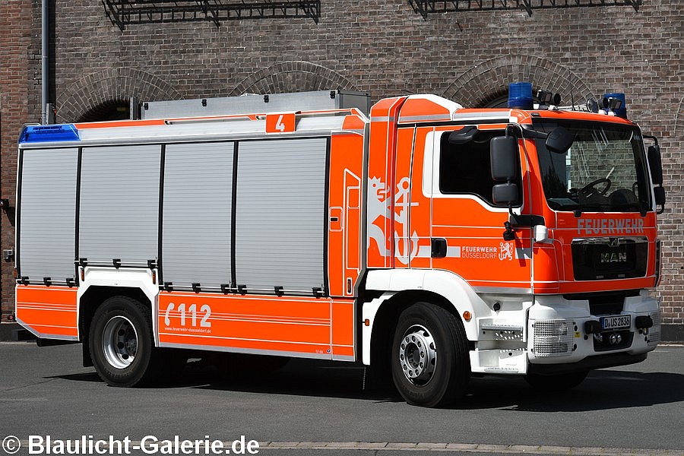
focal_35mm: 68
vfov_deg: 20.0
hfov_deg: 29.7
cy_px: 228
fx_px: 1292
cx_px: 342
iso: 200
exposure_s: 1/500
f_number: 11
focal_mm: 68
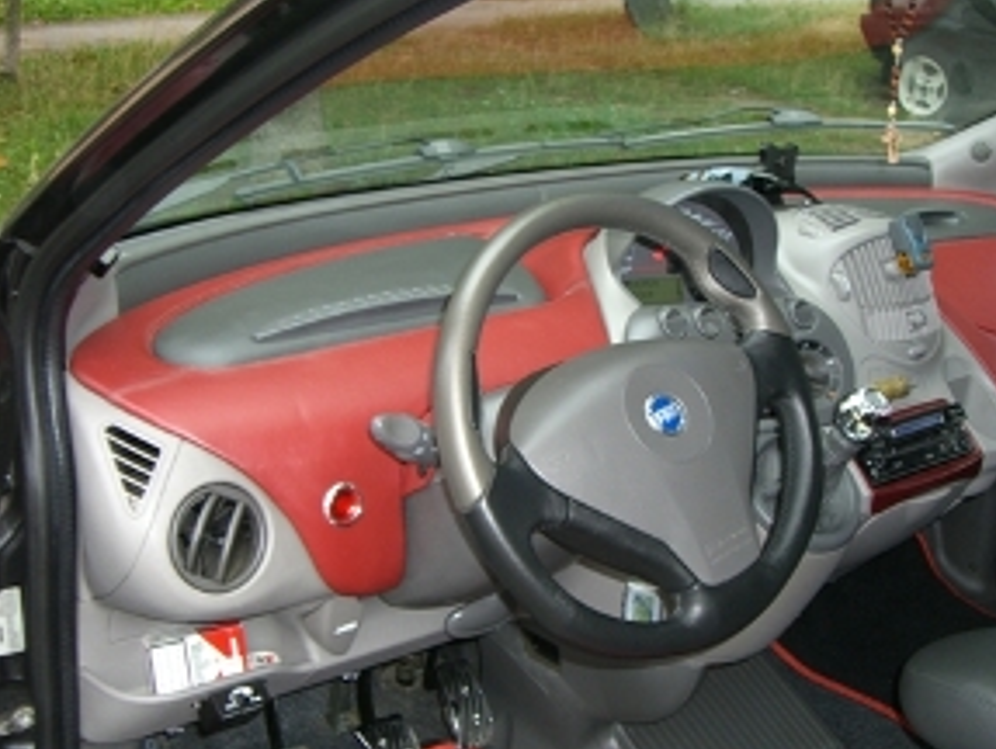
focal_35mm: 56
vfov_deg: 26.2
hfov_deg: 34.2
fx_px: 1613
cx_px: 576
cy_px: 380
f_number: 3
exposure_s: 1/60
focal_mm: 7.6
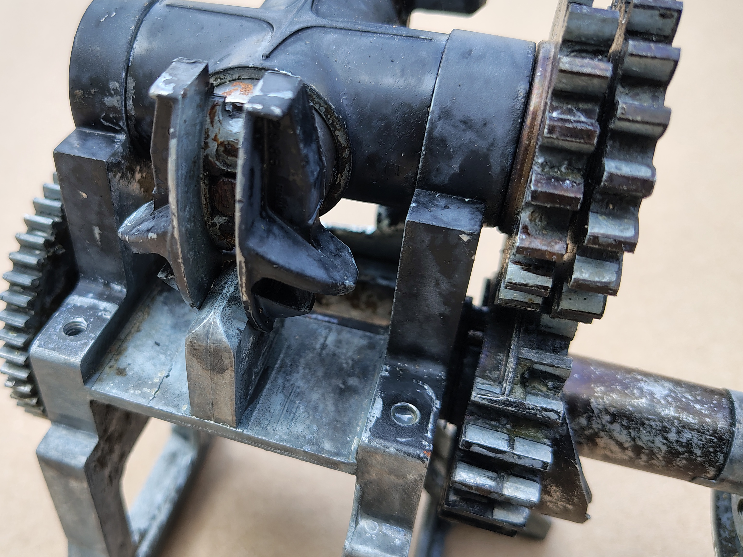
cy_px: 269
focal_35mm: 32
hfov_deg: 55.9
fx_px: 687
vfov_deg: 44.2
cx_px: 265
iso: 100
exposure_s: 1/236
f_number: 1.8
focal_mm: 5.56
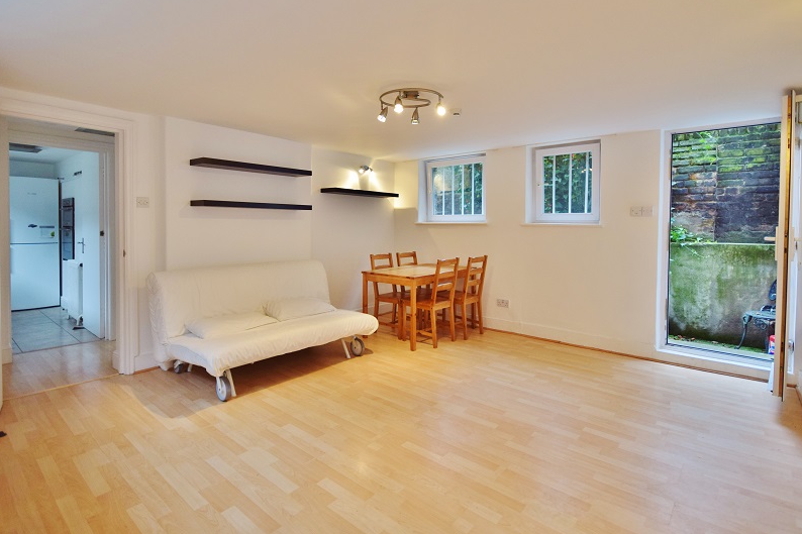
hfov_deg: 93.3
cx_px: 408
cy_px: 233
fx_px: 379
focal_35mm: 17
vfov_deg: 70.1
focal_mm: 10
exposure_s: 1/60
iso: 400
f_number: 4
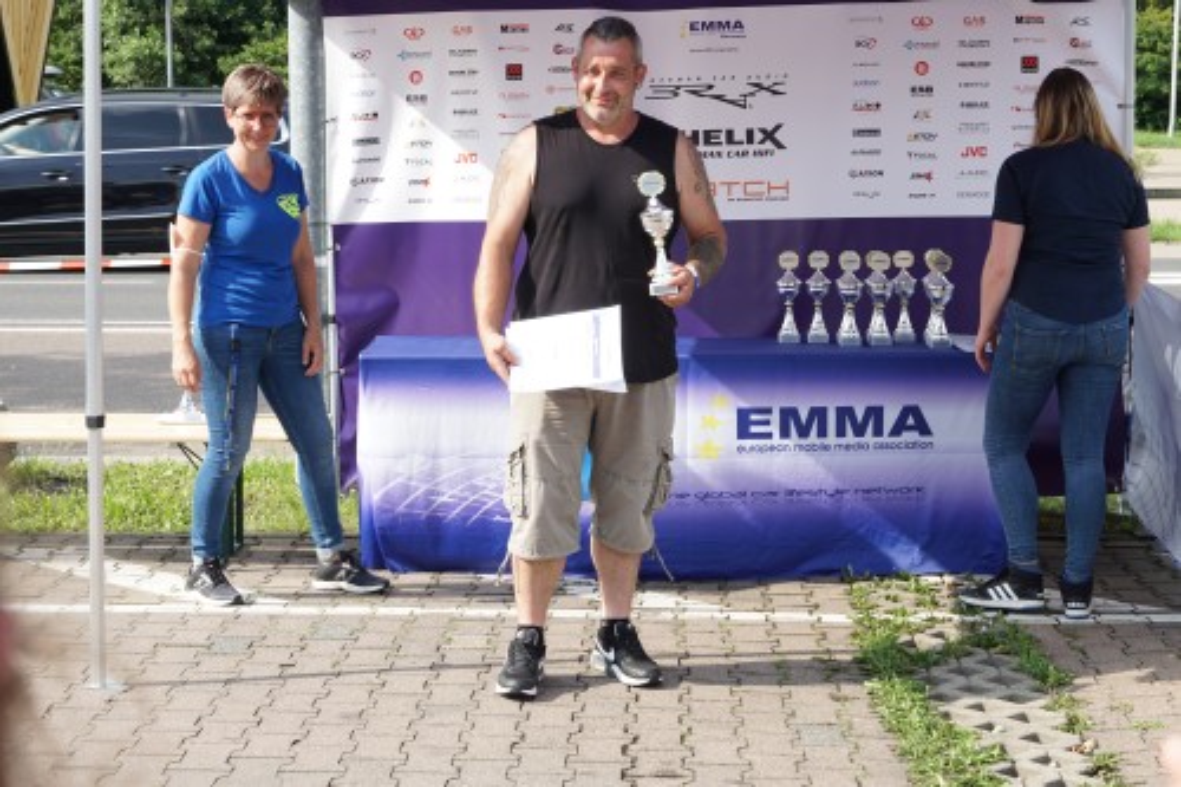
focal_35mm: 75
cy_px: 394
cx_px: 590
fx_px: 2459
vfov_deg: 18.2
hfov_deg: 27.0
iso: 160
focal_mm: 50
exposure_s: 1/125
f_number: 8
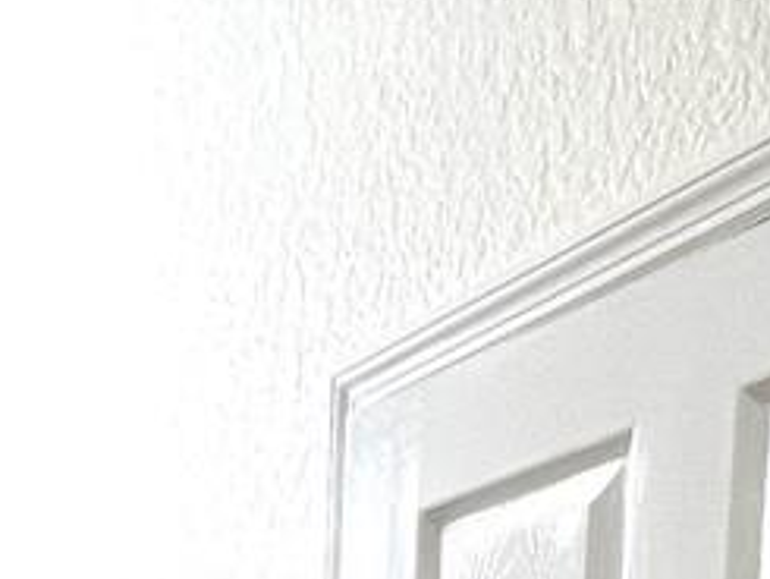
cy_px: 1510
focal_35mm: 85
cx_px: 154
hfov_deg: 22.7
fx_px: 1892
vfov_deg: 12.4
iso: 160
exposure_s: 1/120
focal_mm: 1.57
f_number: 1.8
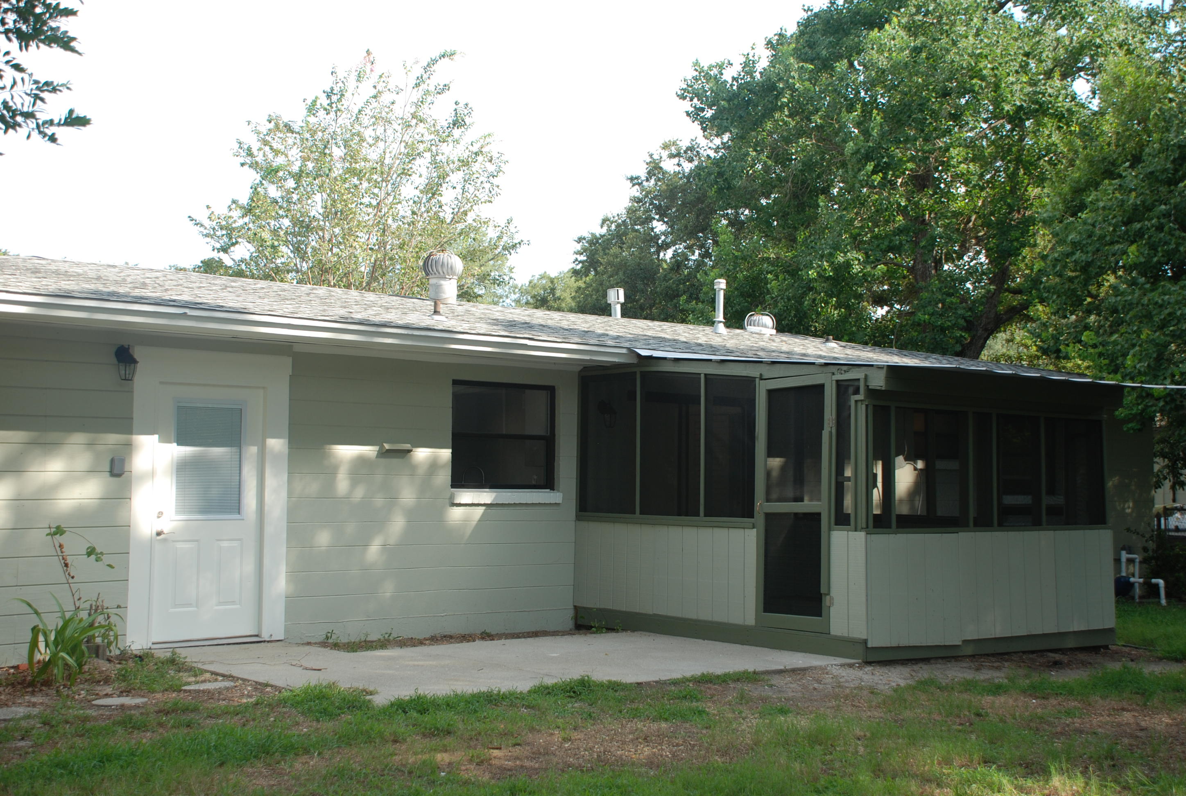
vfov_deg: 29.1
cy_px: 398
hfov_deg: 42.2
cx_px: 593
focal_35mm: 46
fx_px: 1535
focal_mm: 31
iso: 100
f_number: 4.2
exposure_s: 1/160
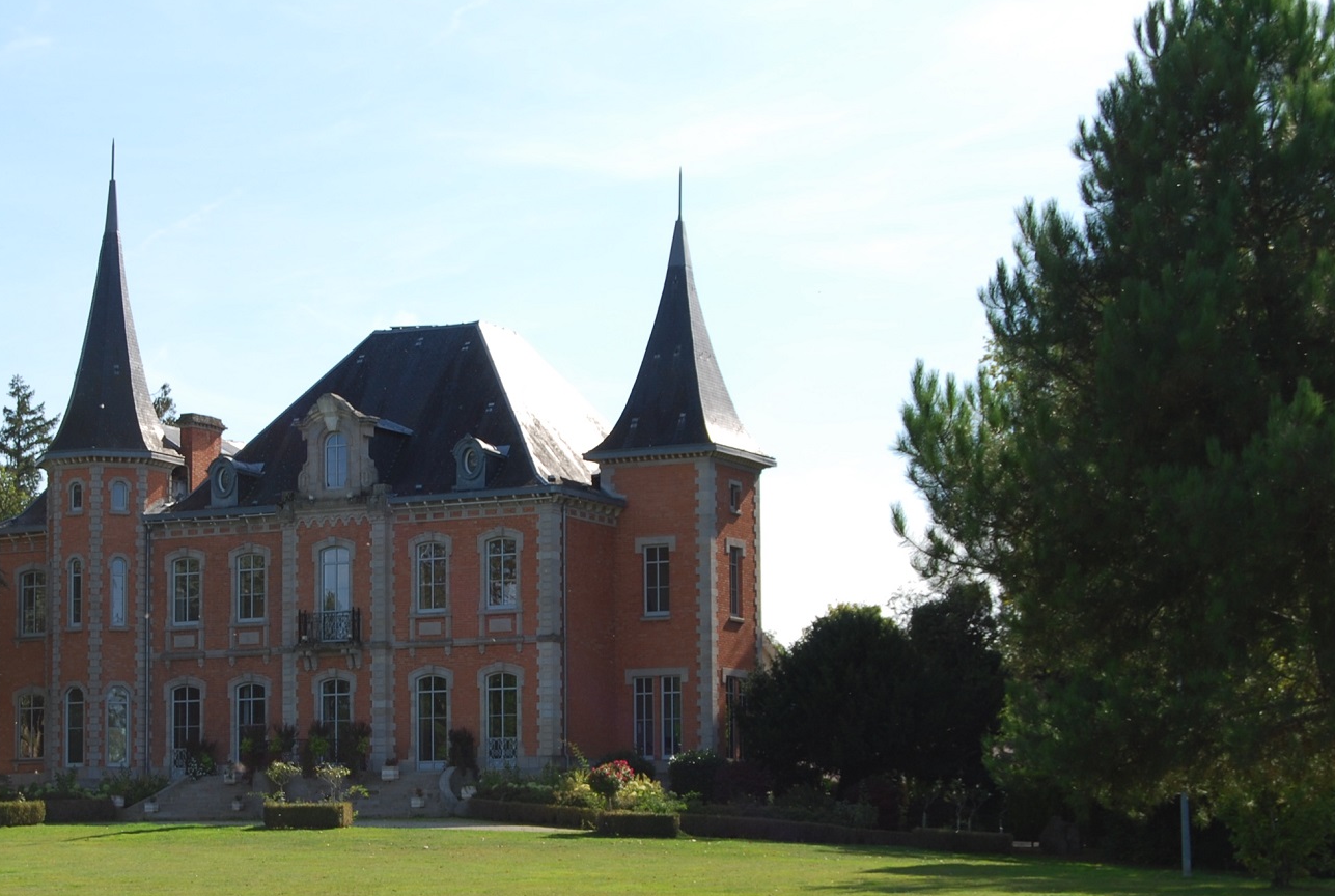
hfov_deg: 21.8
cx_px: 414
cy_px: 507
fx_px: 3456
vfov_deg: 14.8
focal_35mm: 93
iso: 100
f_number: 8
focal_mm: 42
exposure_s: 1/200
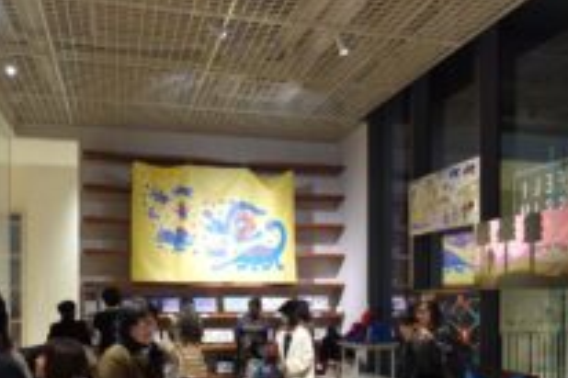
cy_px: 301
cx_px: 325
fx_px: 662
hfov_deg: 46.3
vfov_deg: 31.1
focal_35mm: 42
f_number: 2
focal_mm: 6.9
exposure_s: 1/40
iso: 160
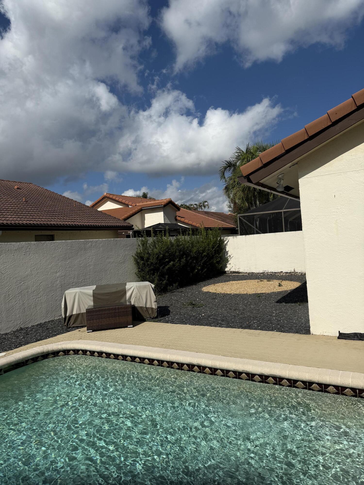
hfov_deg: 56.8
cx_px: 182
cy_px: 242
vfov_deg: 71.6
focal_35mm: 24
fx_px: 336
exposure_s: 1/14286
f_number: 1.78
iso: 80
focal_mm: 6.76
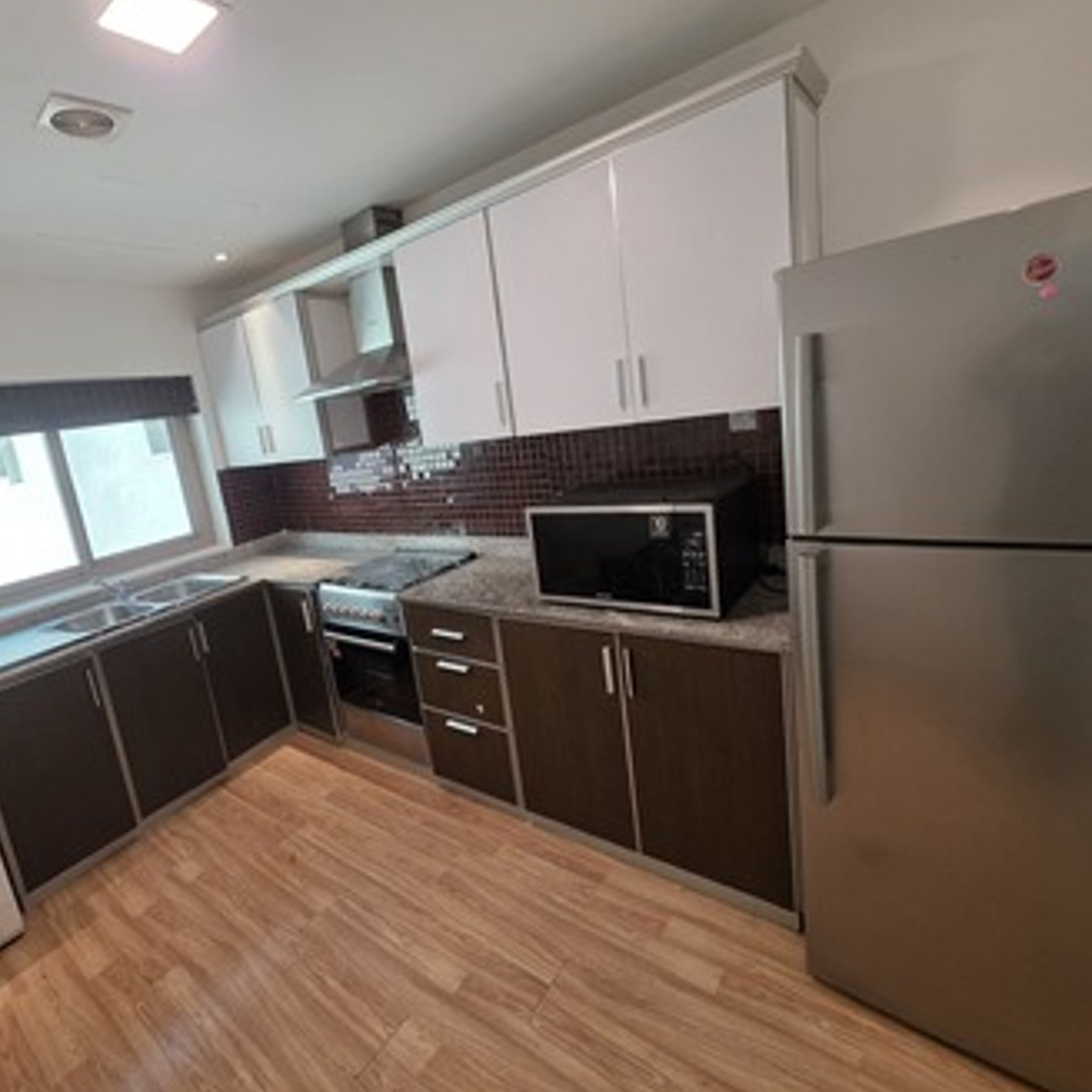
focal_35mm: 16
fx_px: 571
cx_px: 451
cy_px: 534
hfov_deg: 86.6
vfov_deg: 87.4
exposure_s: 1/100
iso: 100
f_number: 1.9
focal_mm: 2.2
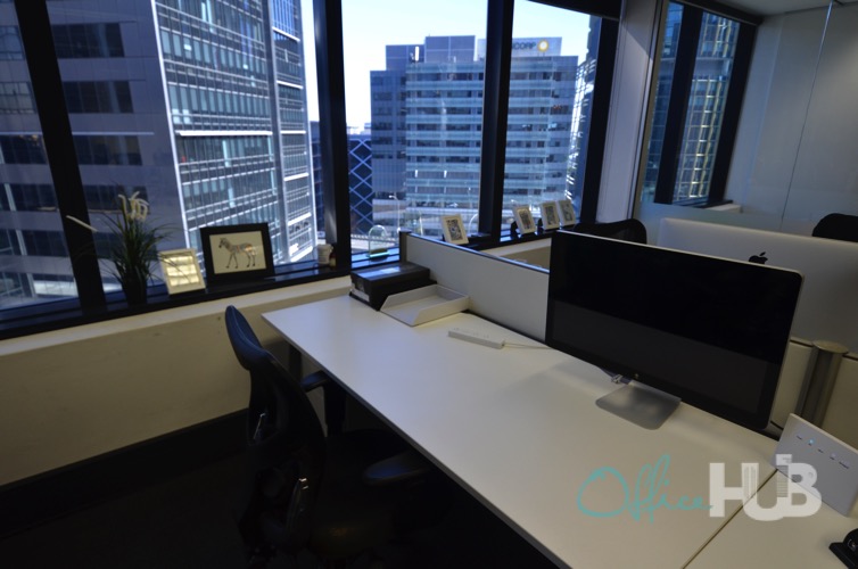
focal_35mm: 21
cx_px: 429
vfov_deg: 59.3
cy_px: 284
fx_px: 500
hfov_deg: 81.3
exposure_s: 1/100
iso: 400
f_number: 5.6
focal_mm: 14
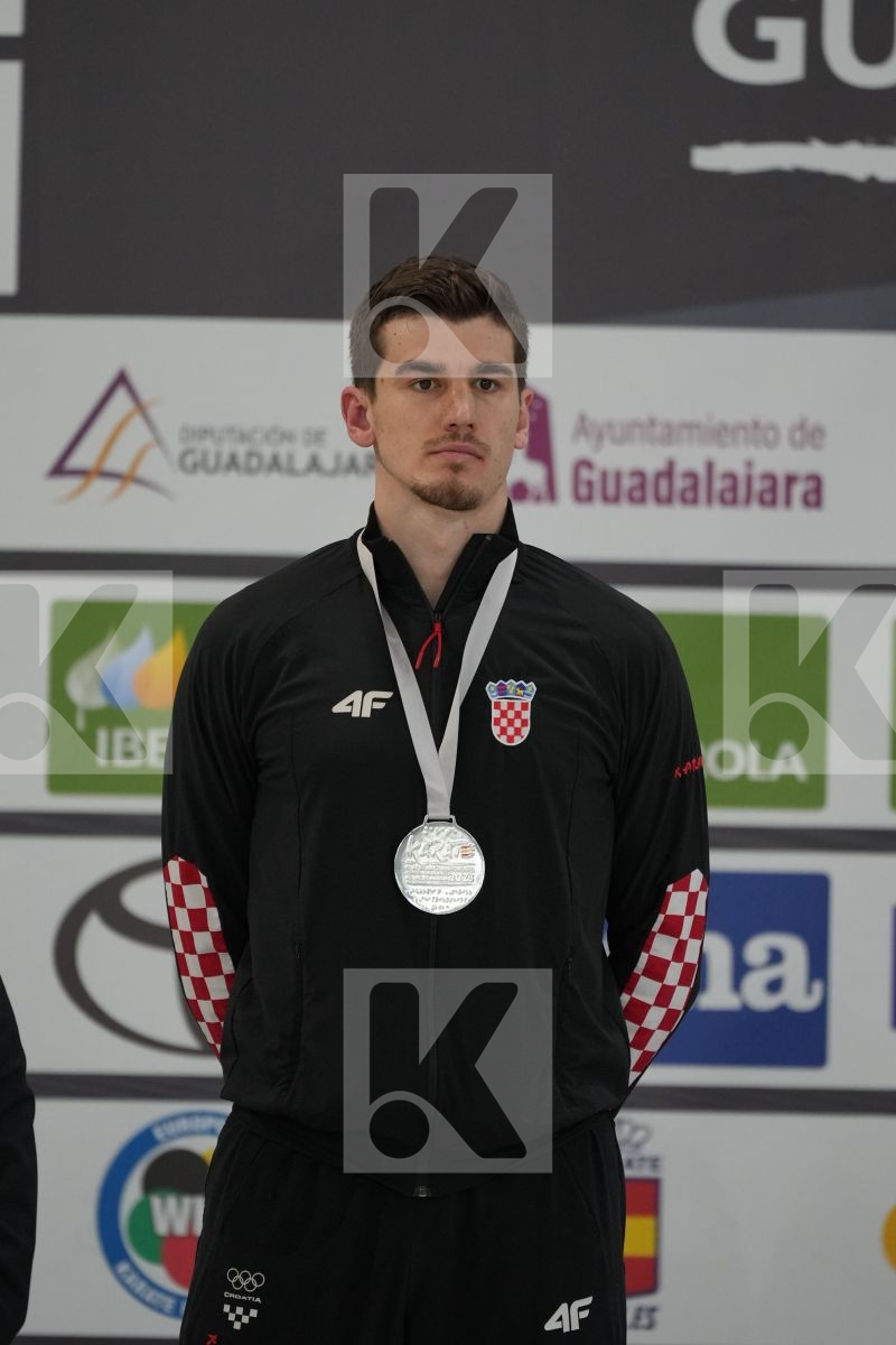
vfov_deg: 6.9
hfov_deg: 4.6
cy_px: 672
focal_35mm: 300
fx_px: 11199
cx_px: 448
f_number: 2.8
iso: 1600
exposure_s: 1/500
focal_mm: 200
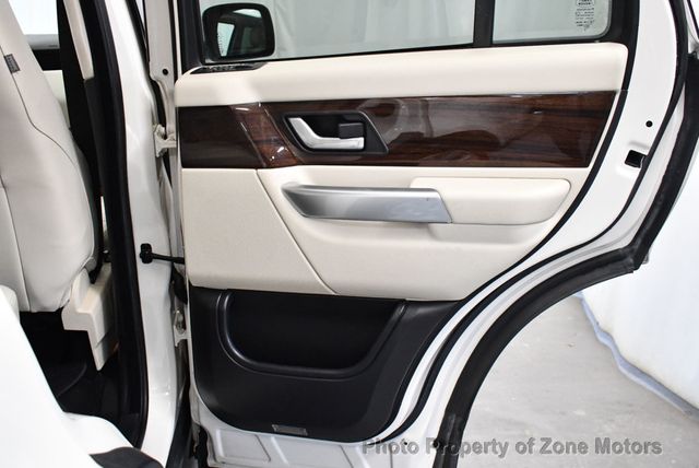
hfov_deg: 53.1
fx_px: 700
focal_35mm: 36
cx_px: 350
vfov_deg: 36.9
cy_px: 234
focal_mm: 18
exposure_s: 1/125
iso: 2500
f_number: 3.5
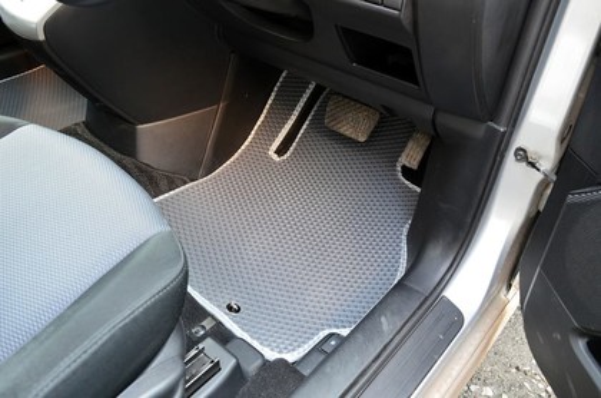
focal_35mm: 30
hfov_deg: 62.0
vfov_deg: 43.4
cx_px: 300
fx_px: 500
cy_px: 199
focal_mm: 20
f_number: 6.3
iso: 800
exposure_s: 1/10
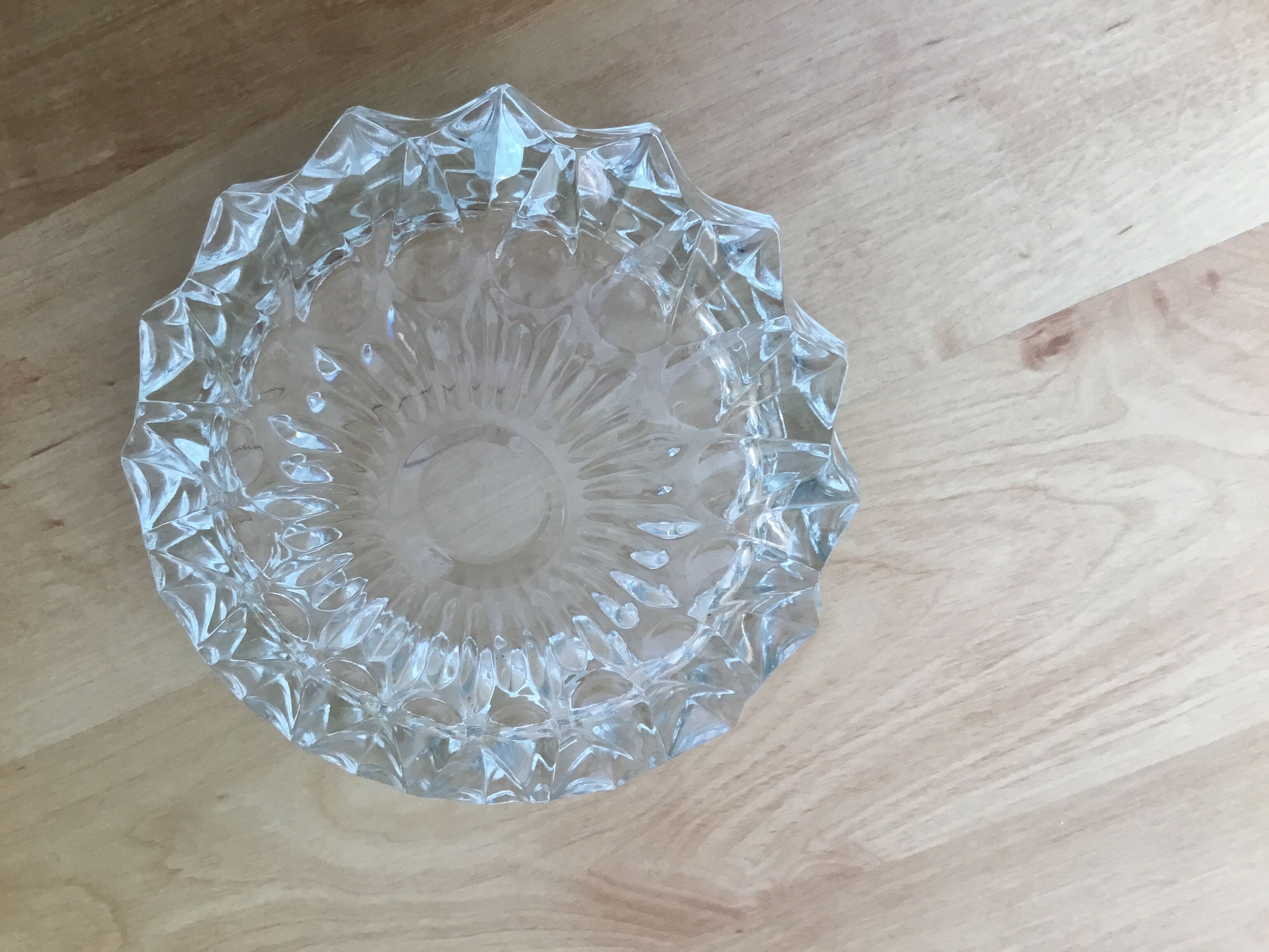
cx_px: 634
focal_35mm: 31
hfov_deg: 58.4
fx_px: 1136
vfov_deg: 45.4
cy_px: 476
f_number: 2.4
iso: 32
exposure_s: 1/33
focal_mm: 3.3
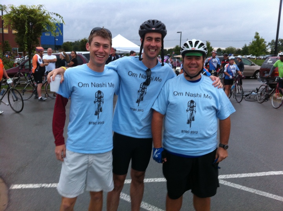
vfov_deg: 40.6
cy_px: 106
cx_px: 142
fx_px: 286
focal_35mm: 35
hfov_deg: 52.7
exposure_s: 1/24
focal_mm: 3.85
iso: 80
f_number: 2.8
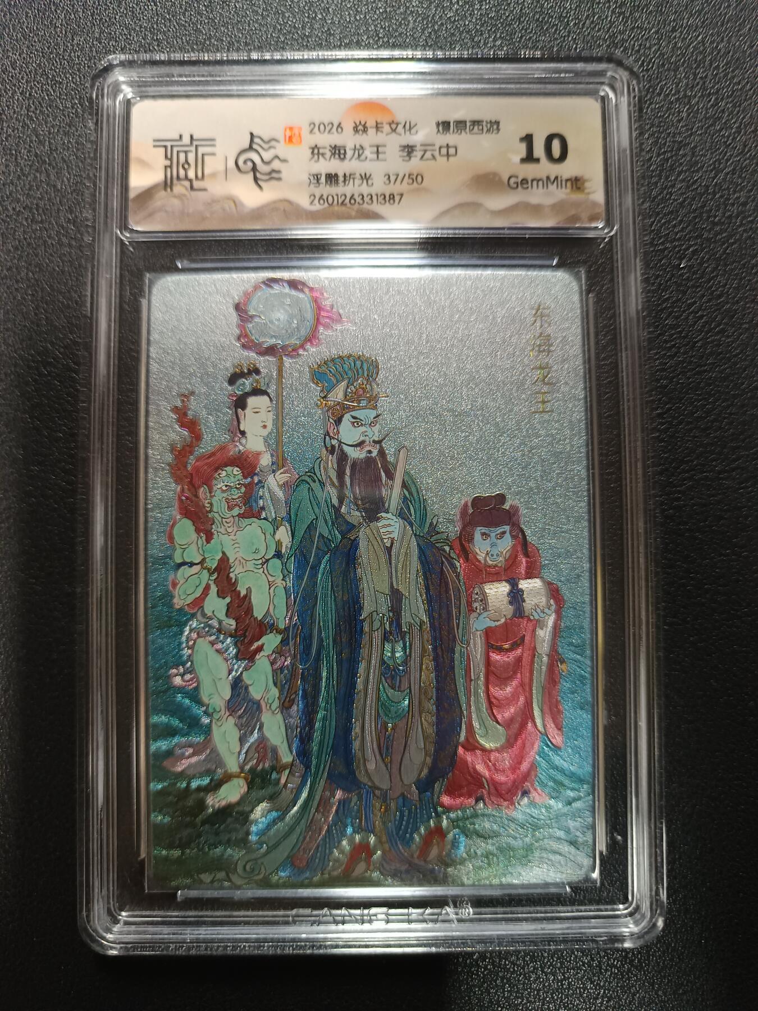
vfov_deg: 71.6
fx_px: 701
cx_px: 379
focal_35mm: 24
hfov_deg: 56.8
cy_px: 506
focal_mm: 5.31
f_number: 1.7
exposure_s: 1/33.3
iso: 880
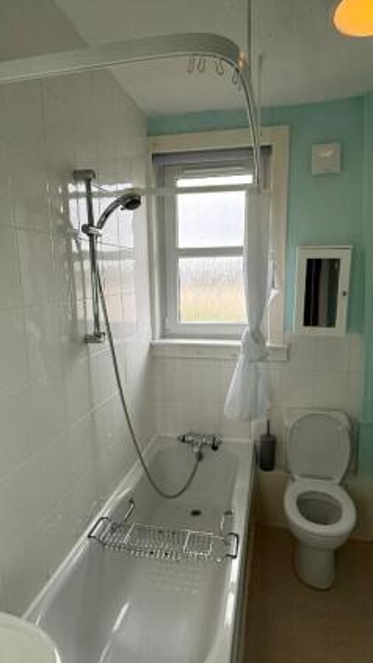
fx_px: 369
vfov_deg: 83.8
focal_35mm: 21
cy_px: 338
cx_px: 205
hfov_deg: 53.5
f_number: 2.2
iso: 200
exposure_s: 1/100
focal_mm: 2.22
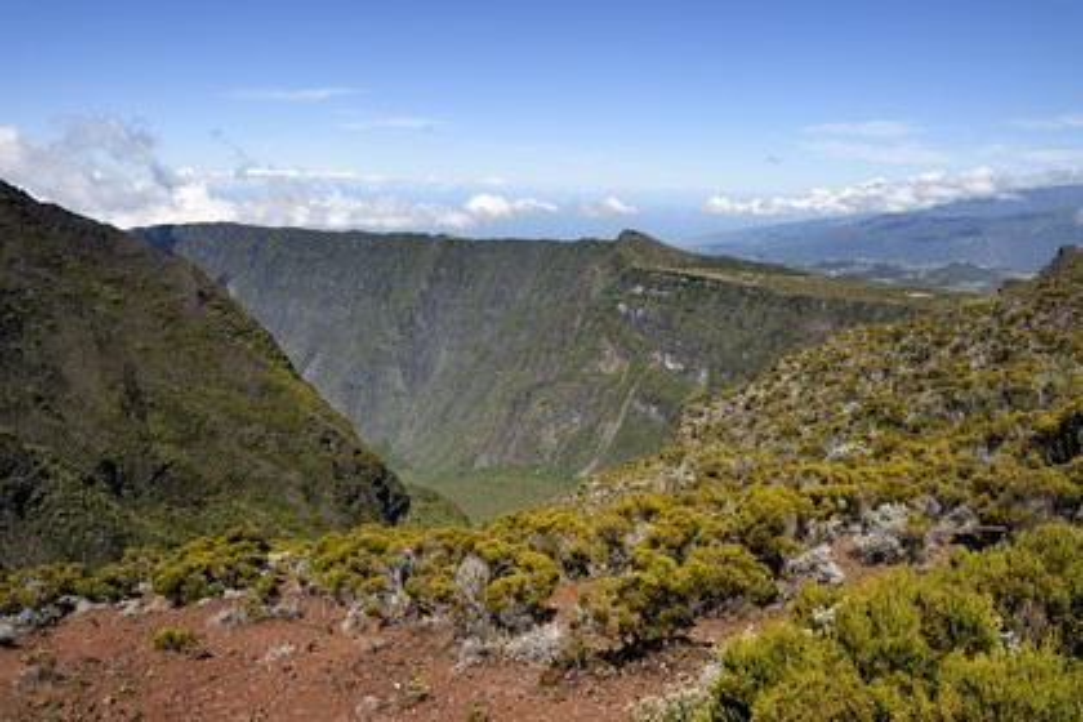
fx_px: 872
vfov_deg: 45.0
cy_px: 361
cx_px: 542
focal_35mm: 29
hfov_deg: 63.7
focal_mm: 29
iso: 200
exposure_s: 1/200
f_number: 18
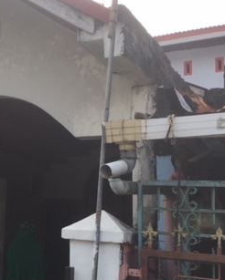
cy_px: 153
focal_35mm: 59
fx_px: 491
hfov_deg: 23.7
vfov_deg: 31.9
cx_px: -41
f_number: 2.2
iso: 32
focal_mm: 4.15
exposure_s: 1/395
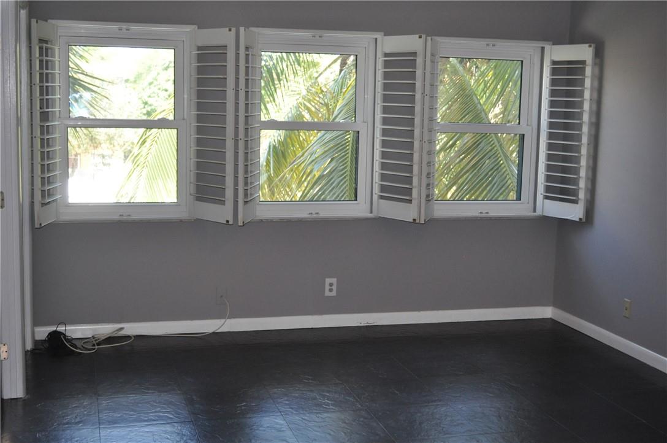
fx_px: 888
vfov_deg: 28.0
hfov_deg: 41.2
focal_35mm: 48
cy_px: 222
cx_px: 334
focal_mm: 32
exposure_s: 1/100
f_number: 4.8
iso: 800
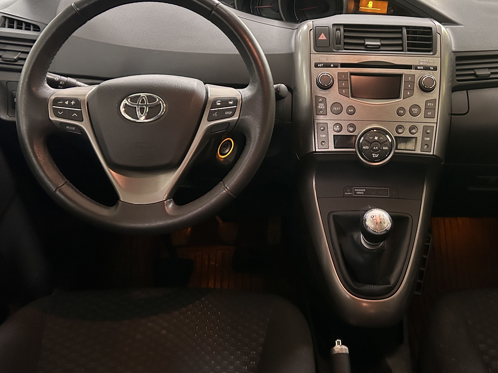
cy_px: 124
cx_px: 313
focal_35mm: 38
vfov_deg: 37.3
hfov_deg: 48.5
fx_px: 547
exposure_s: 1/33
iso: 500
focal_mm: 5.7
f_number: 1.5
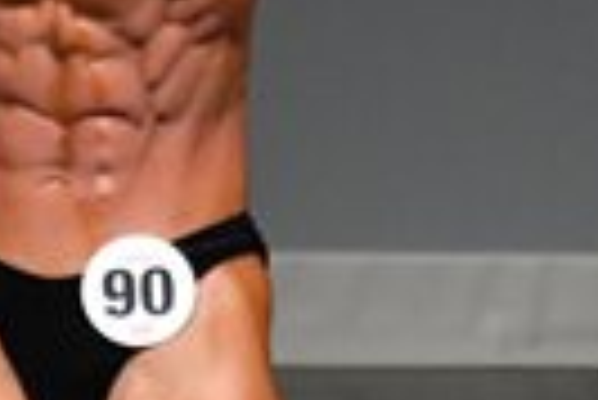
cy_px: 288
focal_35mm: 2007
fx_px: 33375
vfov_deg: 0.7
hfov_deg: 1.0
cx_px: 250
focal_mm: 230
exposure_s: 1/400
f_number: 5.6
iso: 5000
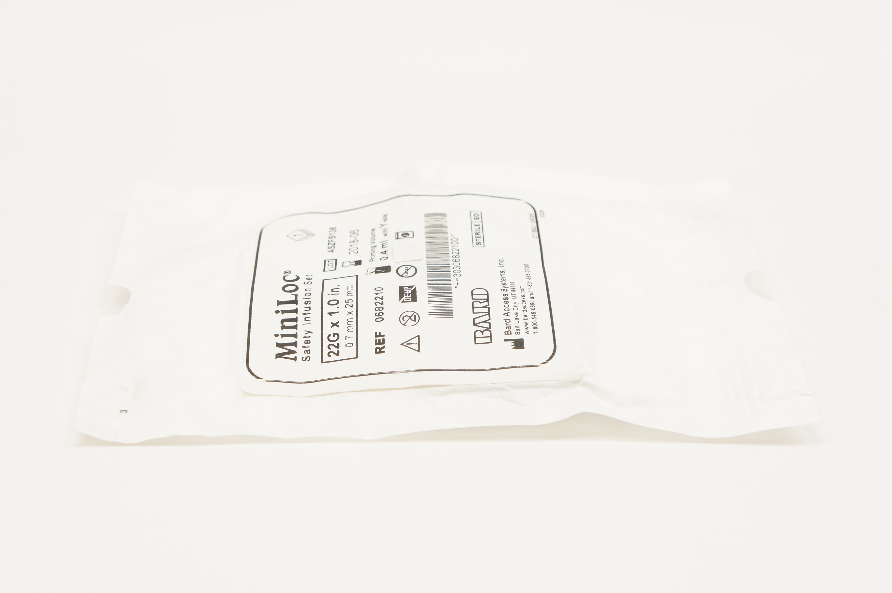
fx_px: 1485
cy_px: 296
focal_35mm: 60
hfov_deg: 33.4
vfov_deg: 22.6
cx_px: 446
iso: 400
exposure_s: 1/50
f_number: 6.3
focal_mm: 40
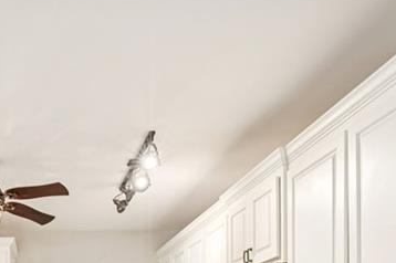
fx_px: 440
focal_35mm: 40
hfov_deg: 44.7
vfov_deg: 26.9
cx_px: 51
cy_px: 360
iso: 320
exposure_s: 1/6
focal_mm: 14
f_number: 8
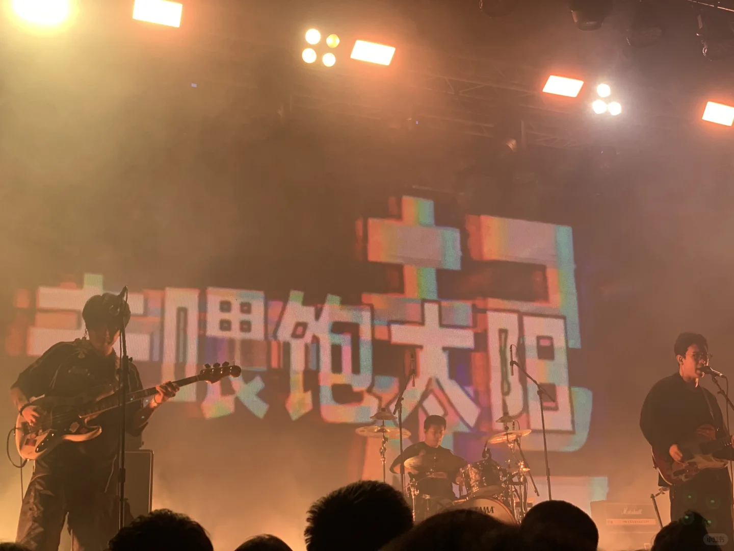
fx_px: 1103
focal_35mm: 52
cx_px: 367
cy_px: 276
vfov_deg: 28.0
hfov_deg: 36.8
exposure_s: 1/49
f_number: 2.4
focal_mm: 6
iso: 100
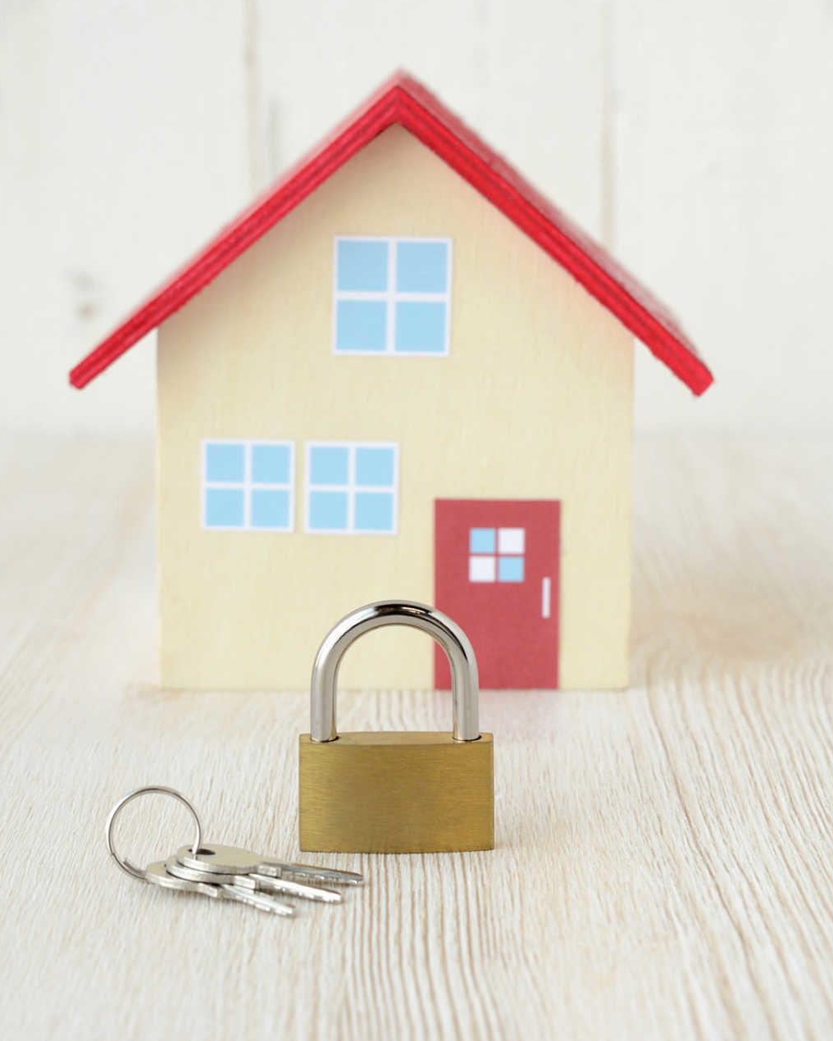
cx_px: 381
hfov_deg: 17.5
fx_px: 2712
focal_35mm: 88
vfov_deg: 21.7
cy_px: 521
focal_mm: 62
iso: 640
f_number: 9
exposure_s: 1/40
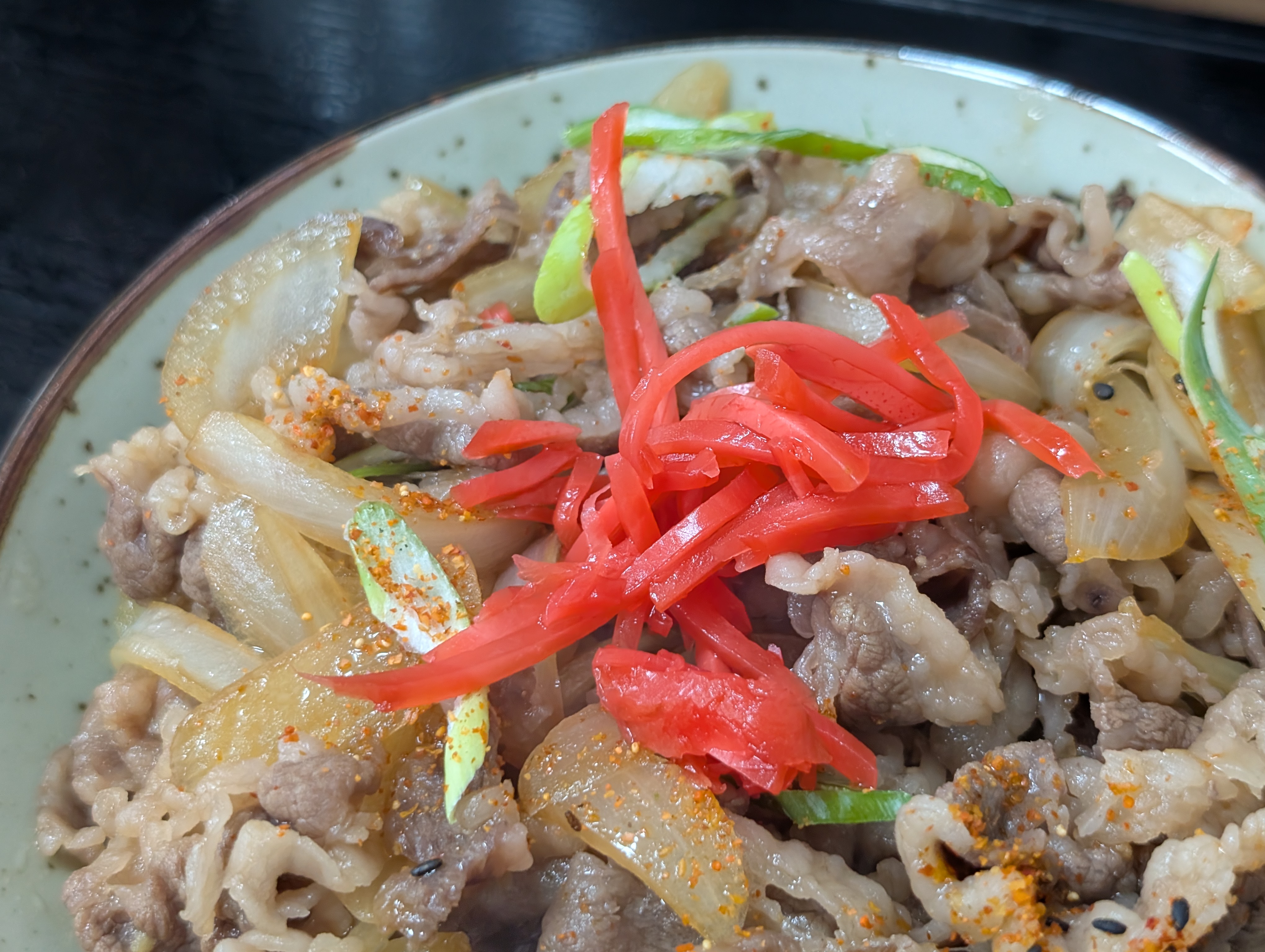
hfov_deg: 38.9
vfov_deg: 29.7
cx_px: 632
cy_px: 476
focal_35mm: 49
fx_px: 1793
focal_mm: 6.9
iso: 403
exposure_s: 1/60
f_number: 1.68
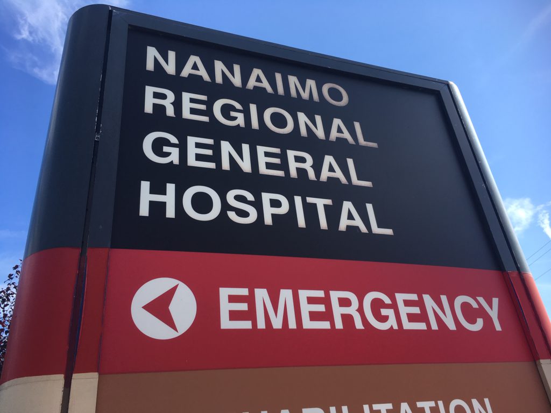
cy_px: 206
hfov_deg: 61.7
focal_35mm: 29
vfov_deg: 48.2
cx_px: 276
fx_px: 462
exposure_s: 1/712
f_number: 2.2
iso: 25
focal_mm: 4.15
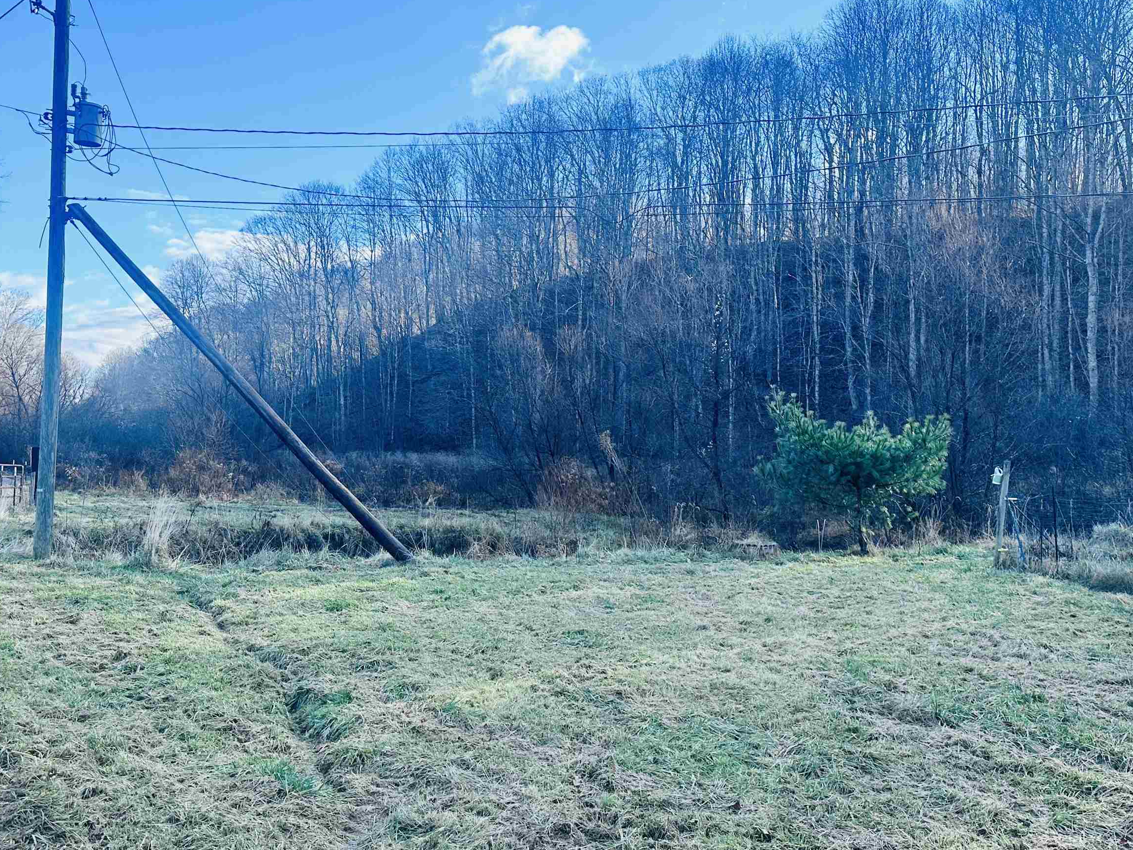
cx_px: 553
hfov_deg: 56.8
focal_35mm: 32
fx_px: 1047
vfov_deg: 44.2
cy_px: 419
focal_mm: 6.86
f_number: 1.78
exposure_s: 1/1357
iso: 80
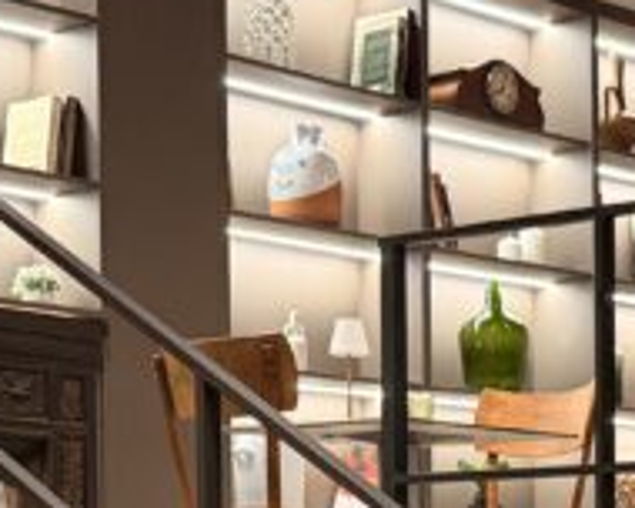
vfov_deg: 11.7
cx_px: 645
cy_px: 755
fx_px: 2368
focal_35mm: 126
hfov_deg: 15.0
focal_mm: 6.76
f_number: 1.78
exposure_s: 1/50
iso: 400
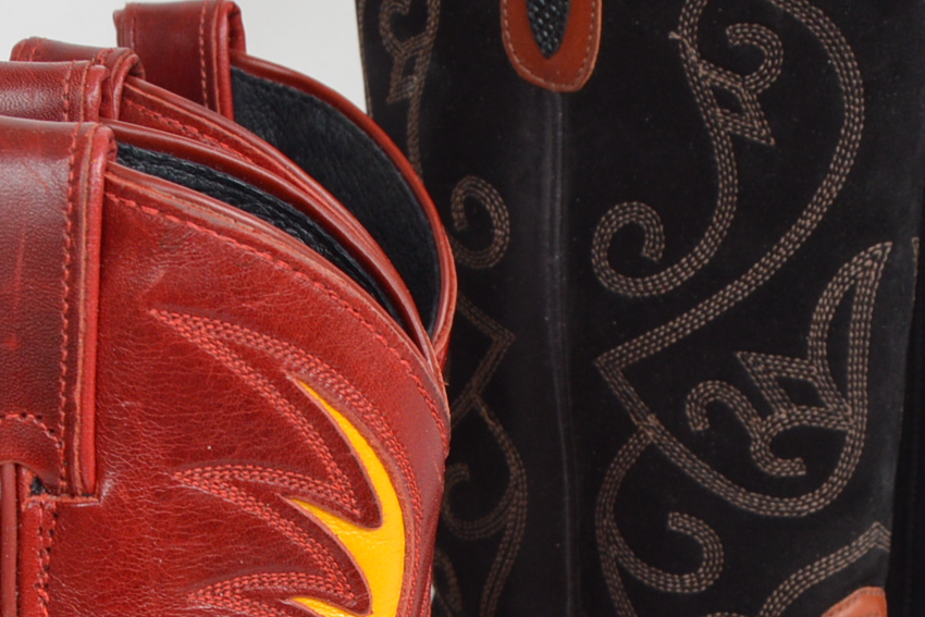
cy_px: 875
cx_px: 355
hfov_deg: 20.2
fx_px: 2589
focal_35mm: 101
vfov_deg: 13.0
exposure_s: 1/160
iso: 200
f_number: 5
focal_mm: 19
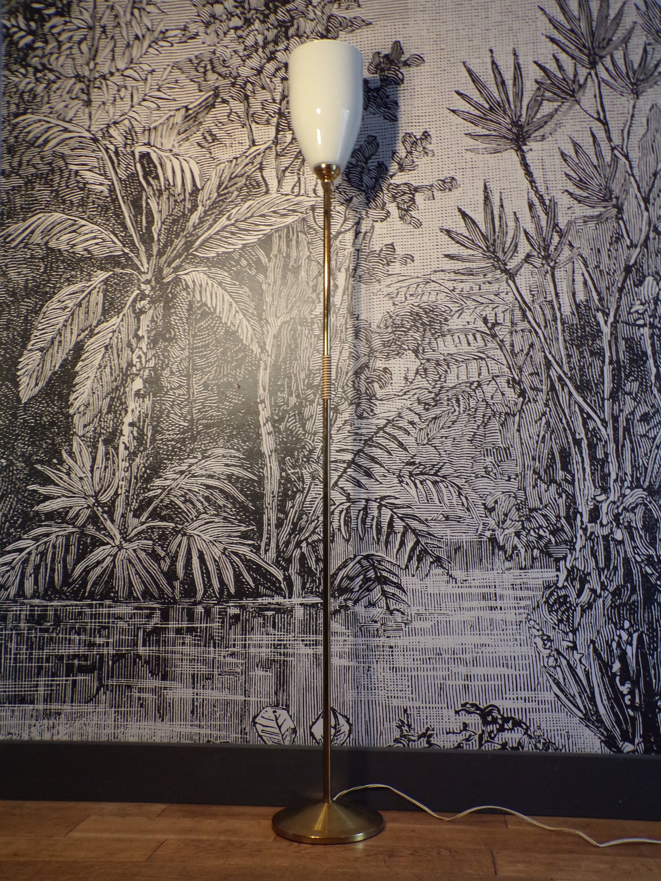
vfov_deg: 56.8
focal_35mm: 32
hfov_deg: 44.2
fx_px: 815
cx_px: 330
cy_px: 440
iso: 200
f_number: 3.2
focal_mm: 5.8
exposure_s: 1/25
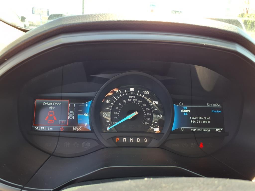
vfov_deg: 51.4
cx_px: 128
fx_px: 199
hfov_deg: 65.3
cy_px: 96
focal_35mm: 27
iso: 50
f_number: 1.9
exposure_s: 1/60.2
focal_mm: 3.58
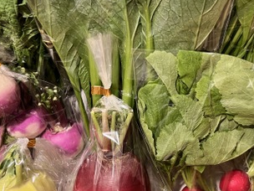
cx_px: 121
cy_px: 78
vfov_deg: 35.0
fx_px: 301
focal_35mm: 41
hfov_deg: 45.8
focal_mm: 5.7
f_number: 1.5
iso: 320
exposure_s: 1/50
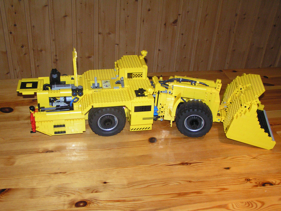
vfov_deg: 34.3
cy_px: 106
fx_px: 341
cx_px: 140
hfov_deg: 44.8
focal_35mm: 42
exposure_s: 1/50
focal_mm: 7.1
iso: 200
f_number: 2.8
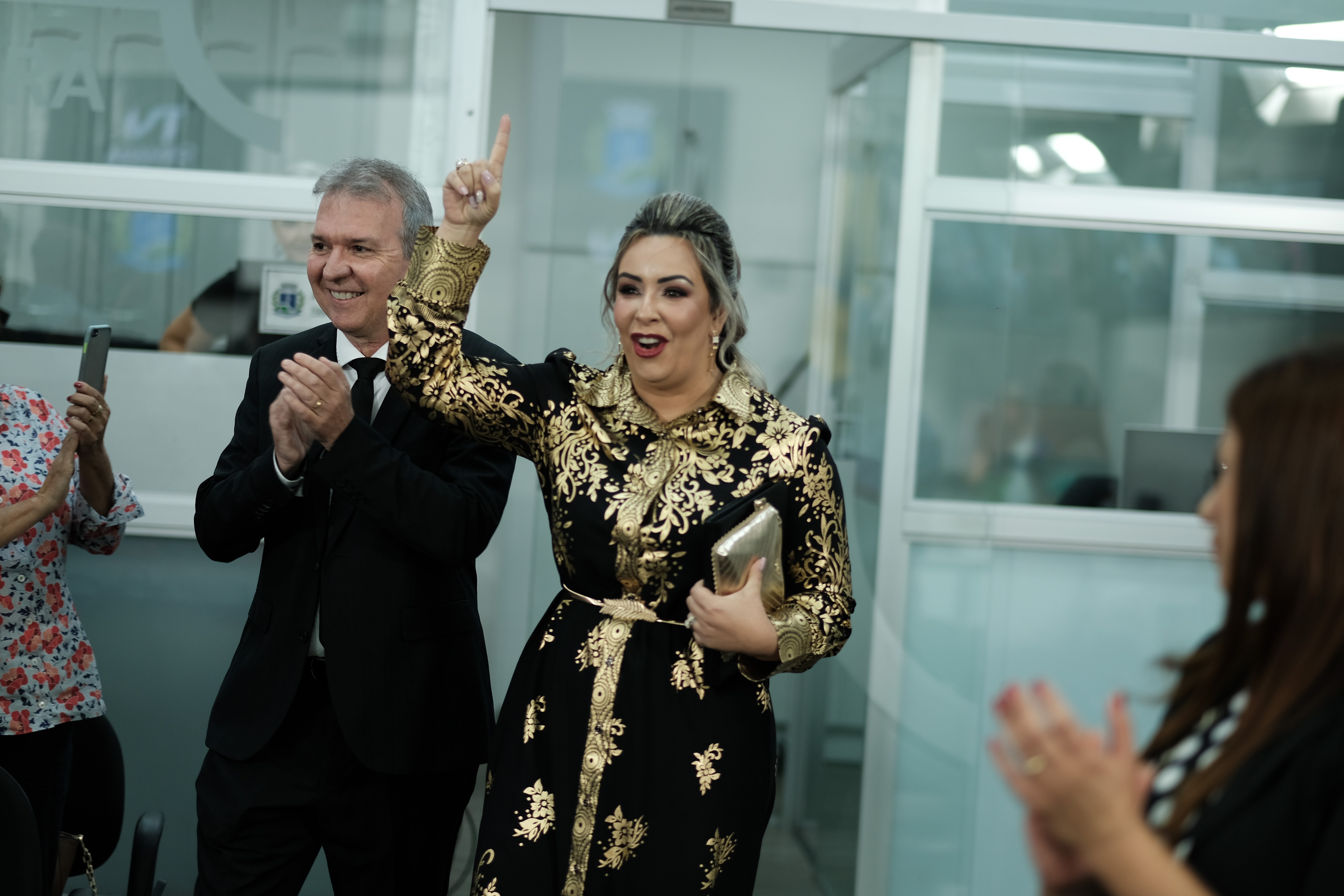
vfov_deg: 16.3
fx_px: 3136
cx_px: 672
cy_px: 448
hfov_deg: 24.2
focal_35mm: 84
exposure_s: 1/125
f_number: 1.2
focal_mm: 56
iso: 200
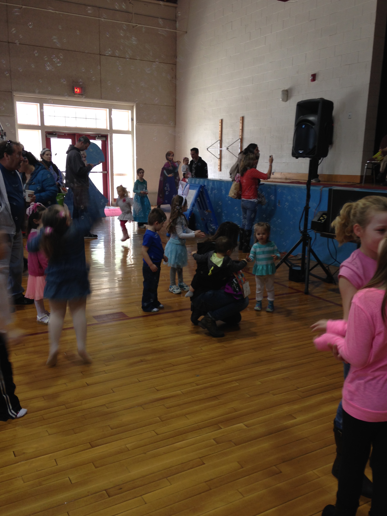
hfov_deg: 41.8
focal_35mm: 34
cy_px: 255
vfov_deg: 54.0
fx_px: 507
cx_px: 192
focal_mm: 4.12
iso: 50
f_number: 2.4
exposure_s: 1/20
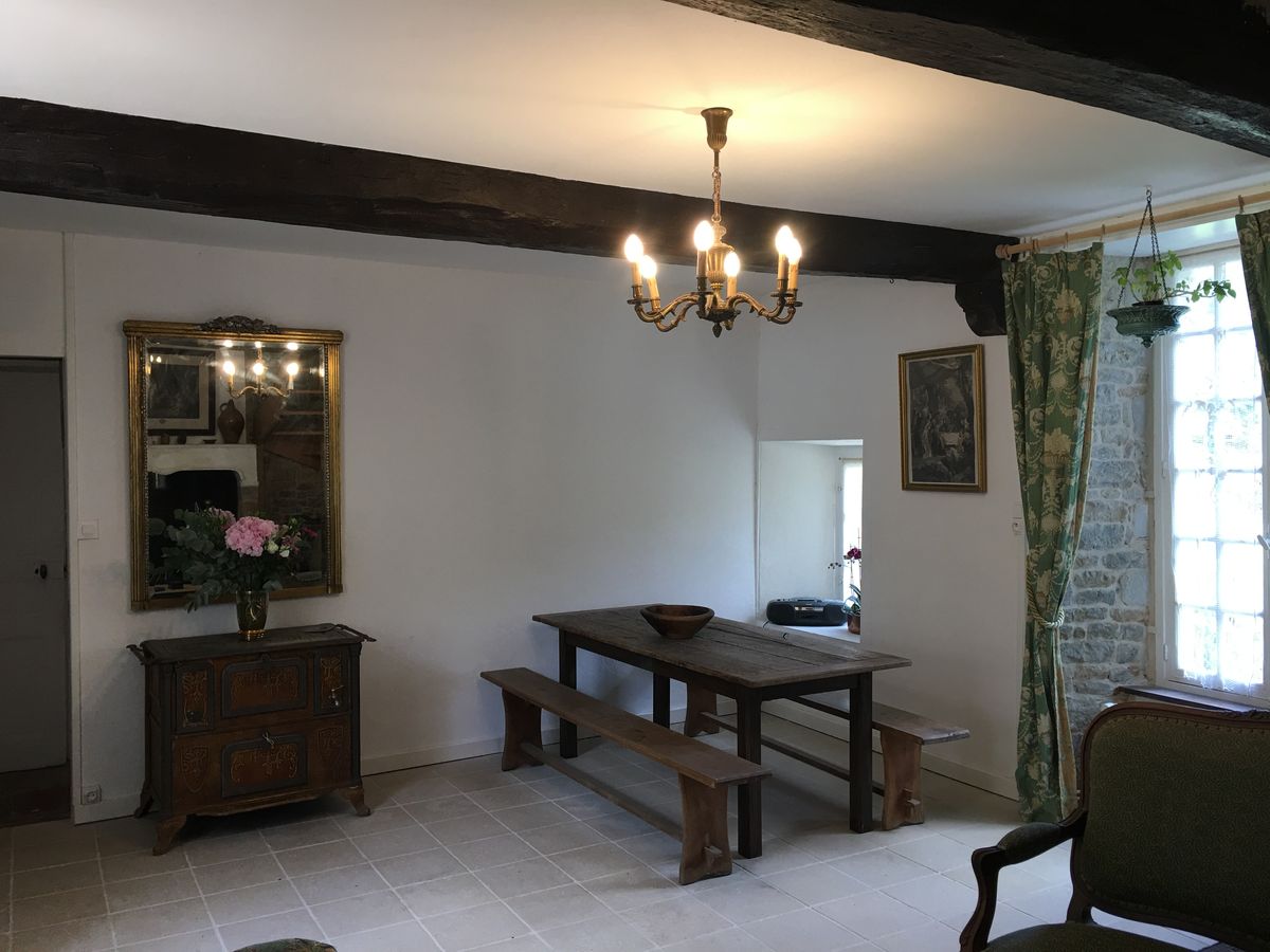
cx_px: 635
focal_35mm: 29
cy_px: 476
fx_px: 1064
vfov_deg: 48.2
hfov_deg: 61.7
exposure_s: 1/33
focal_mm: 4.15
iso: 32
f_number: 2.2
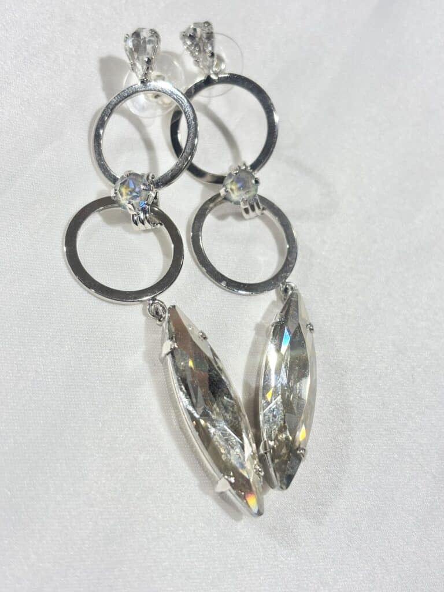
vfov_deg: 36.8
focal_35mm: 52
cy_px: 296
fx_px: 889
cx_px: 222
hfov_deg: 28.0
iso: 32
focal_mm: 5.96
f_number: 1.6
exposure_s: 1/253
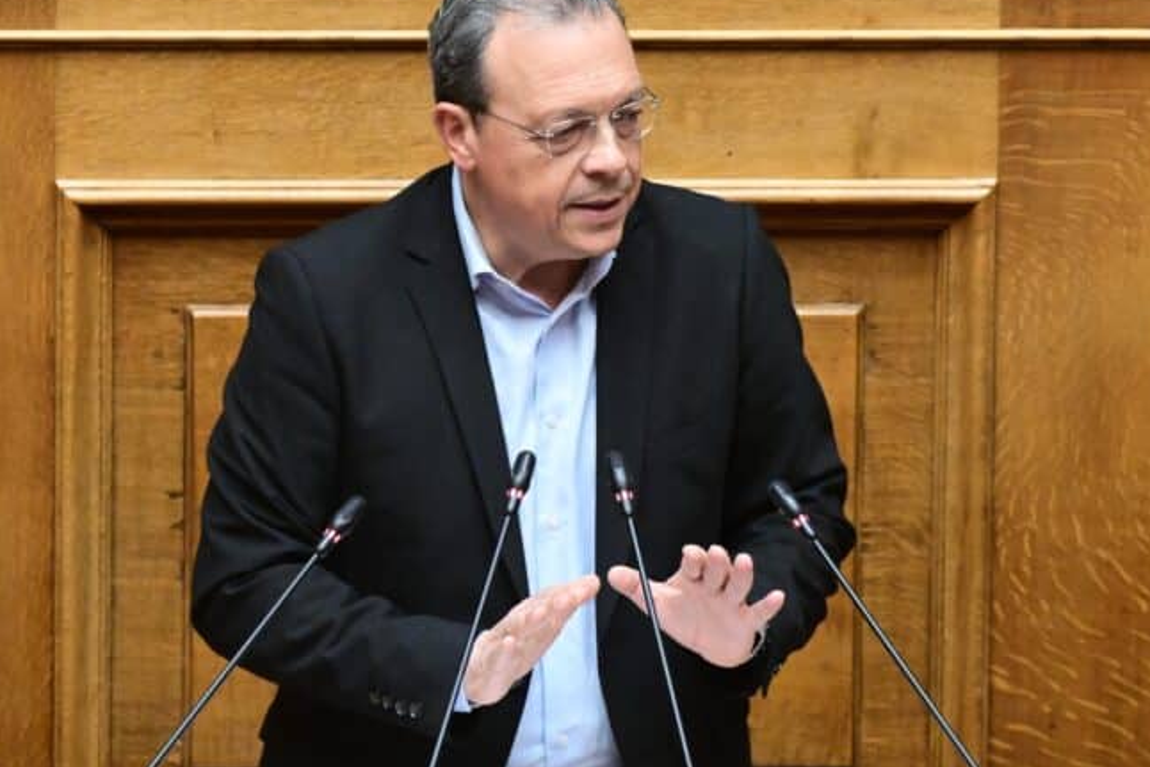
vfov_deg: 2.6
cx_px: 539
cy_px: 315
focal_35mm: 535
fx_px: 17093
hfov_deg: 3.9
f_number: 6.3
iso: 8000
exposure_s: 1/500
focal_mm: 300
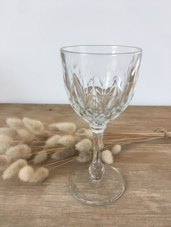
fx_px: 191
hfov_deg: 48.2
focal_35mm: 29
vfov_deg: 61.7
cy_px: 114
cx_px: 86
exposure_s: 1/100
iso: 40
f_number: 2.2
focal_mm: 4.15
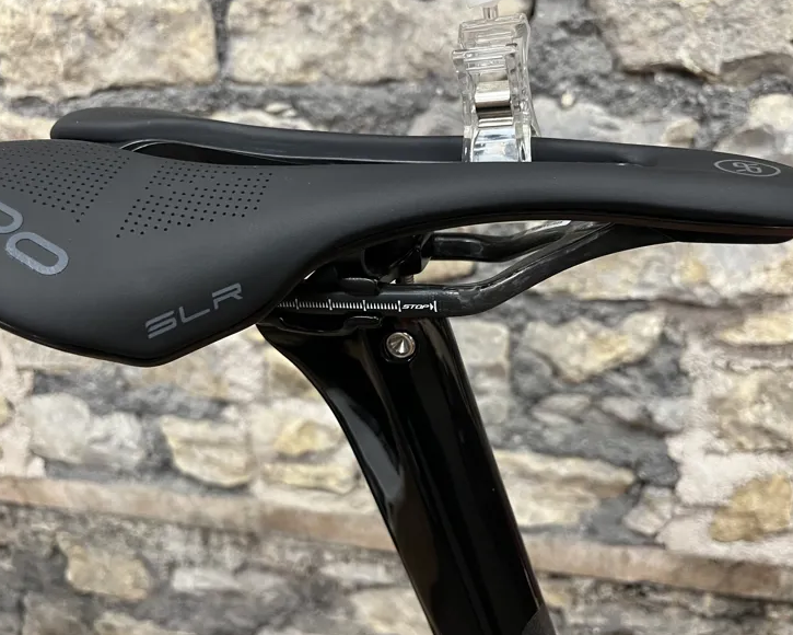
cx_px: 396
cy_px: 322
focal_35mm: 28
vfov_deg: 51.5
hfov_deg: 62.2
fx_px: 657
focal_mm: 5.1
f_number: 1.6
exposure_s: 1/50
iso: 320
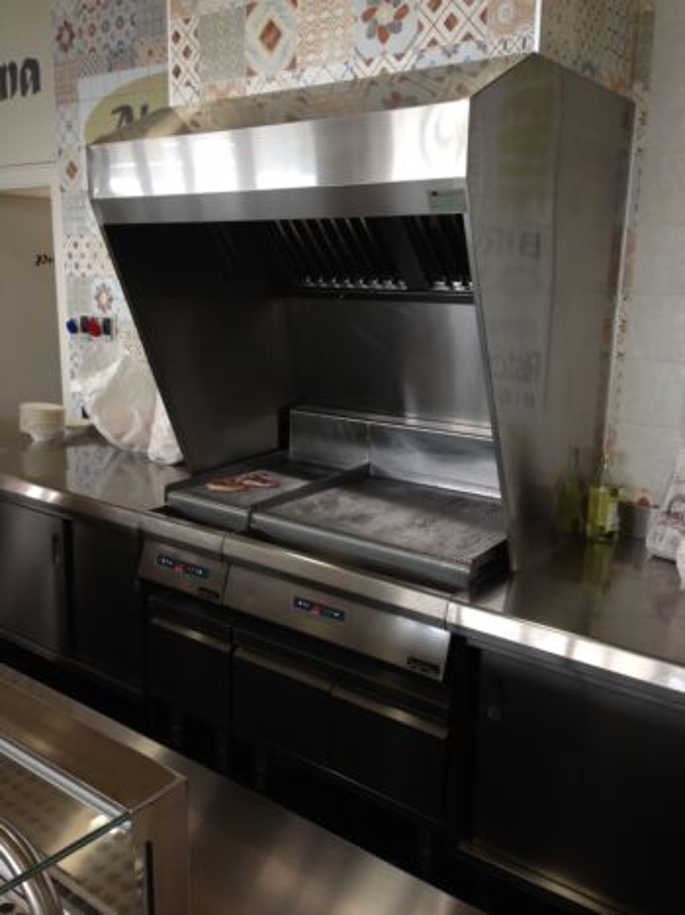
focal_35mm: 33
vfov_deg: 55.4
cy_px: 458
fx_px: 871
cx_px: 342
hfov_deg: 42.9
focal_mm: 4.12
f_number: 2.4
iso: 50
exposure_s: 1/42
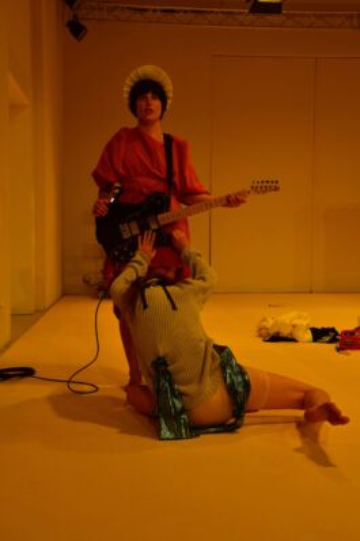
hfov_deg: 31.9
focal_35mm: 42
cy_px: 270
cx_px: 180
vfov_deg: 46.4
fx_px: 630
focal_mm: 28
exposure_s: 1/200
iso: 560
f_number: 5.6
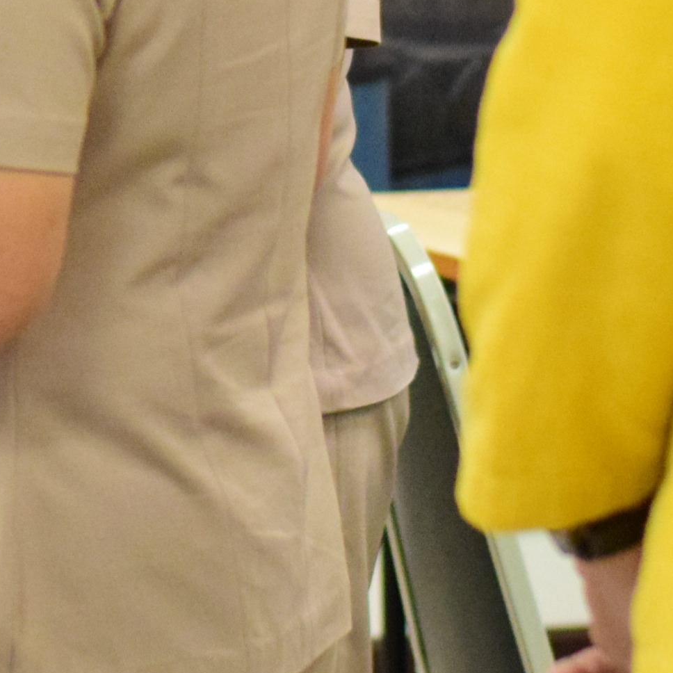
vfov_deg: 5.9
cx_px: -272
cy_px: -243
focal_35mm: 296
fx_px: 6511
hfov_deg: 5.9
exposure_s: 1/640
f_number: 2.8
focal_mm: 50
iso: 3200
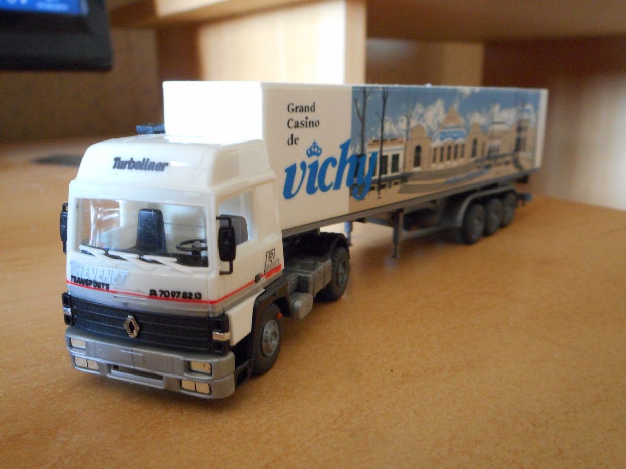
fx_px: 615
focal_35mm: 34
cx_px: 313
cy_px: 234
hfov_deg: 54.0
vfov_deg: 41.8
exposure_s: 1/13
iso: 400
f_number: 4.2
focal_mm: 6
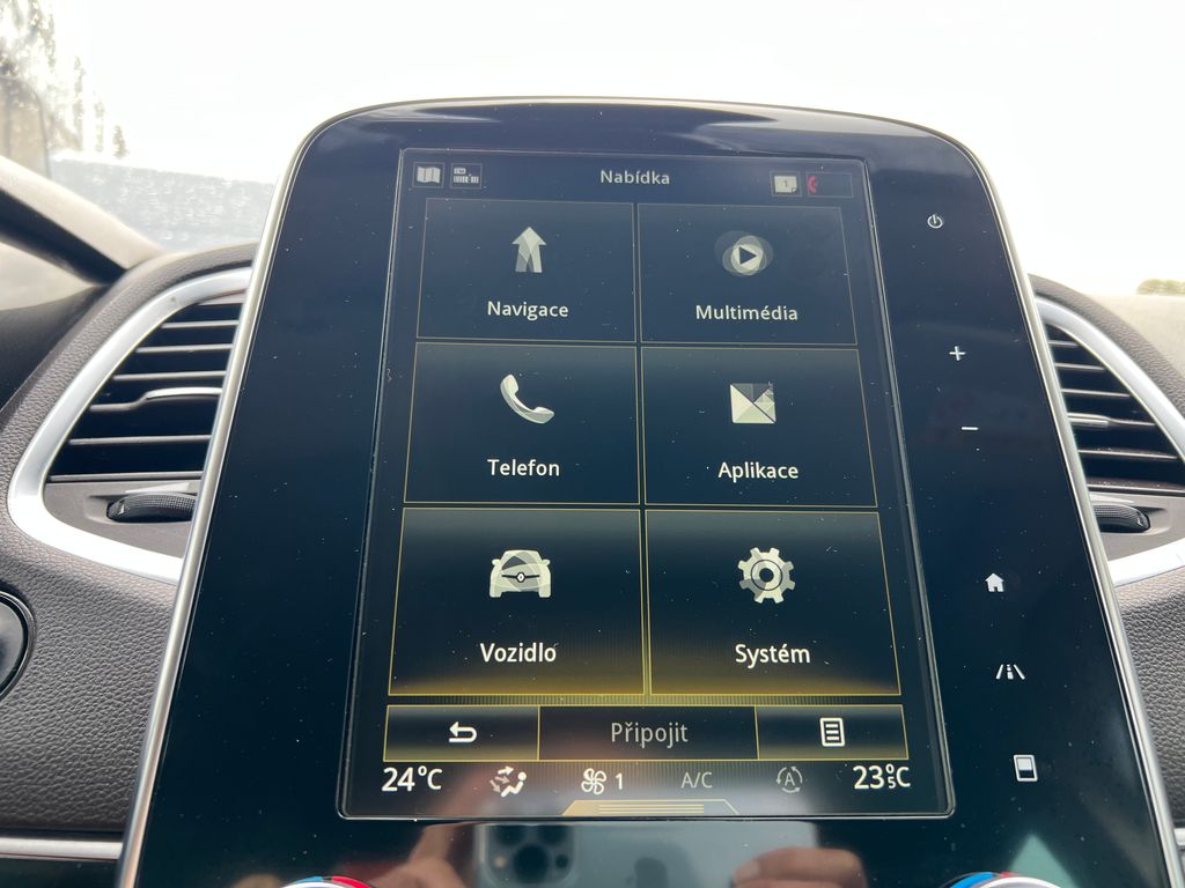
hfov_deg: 67.3
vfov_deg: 53.1
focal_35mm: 26
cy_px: 444
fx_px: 890
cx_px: 592
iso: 64
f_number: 1.5
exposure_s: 1/121
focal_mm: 5.7
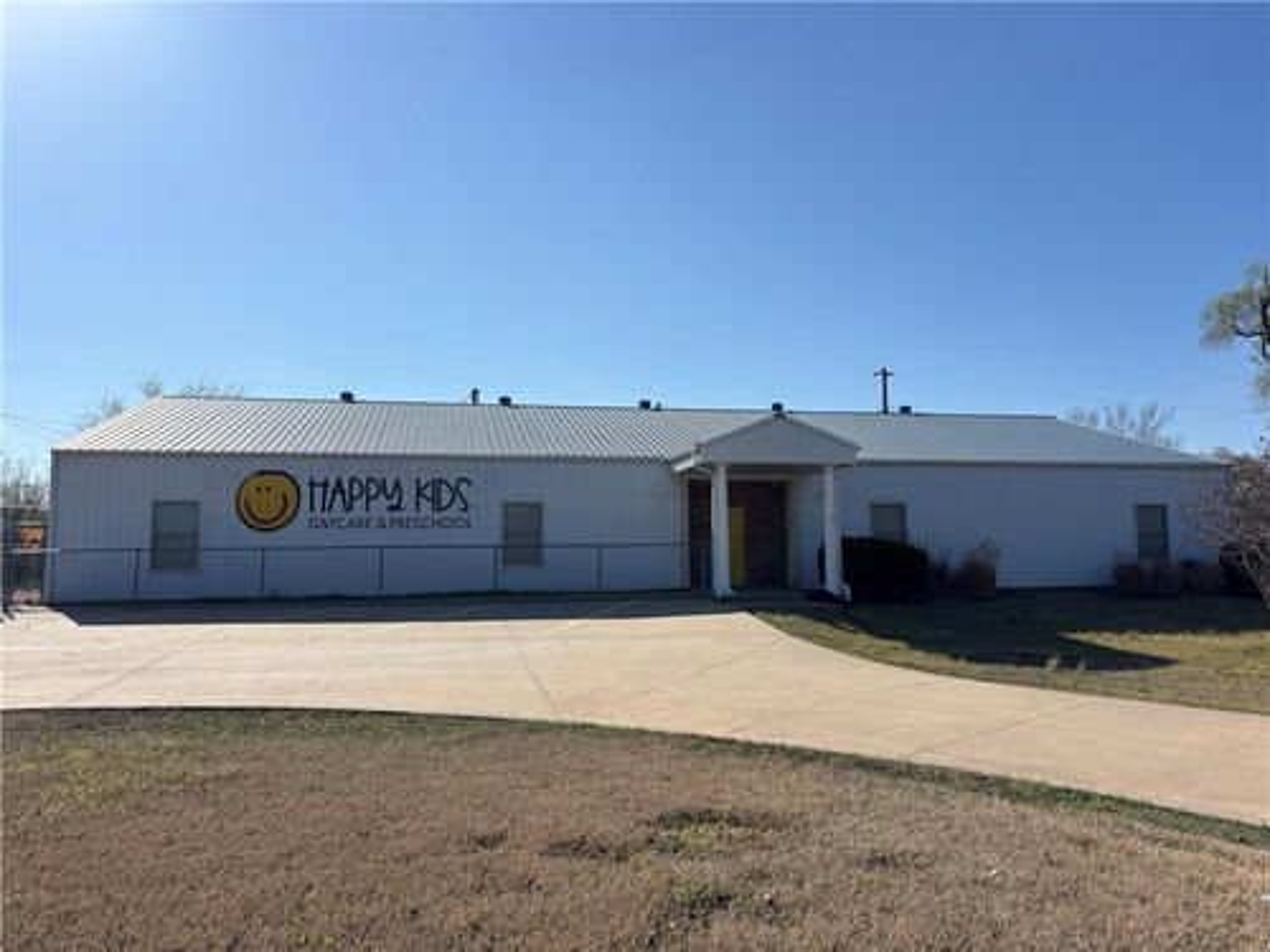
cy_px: 476
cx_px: 635
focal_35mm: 26
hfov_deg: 67.3
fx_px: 954
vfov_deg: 53.1
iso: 50
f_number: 1.6
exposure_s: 1/6329
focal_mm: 5.96
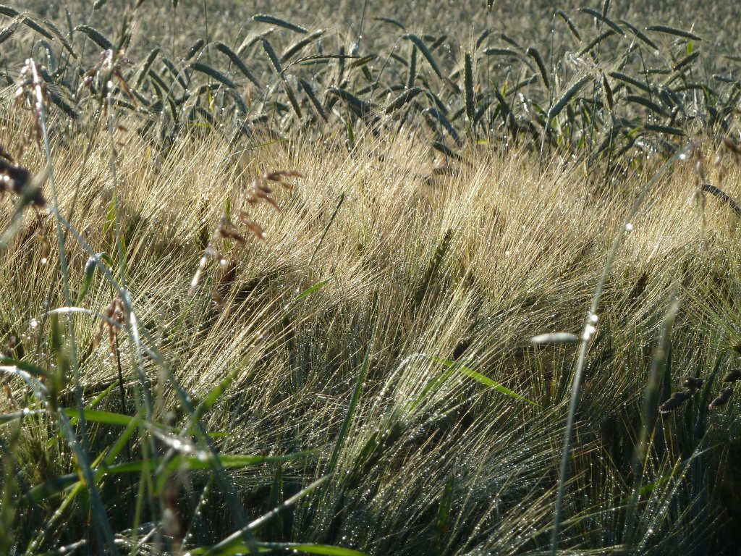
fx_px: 2547
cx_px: 370
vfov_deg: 12.5
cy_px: 278
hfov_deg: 16.6
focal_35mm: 119
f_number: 4.4
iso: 80
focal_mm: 19.5
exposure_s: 1/400
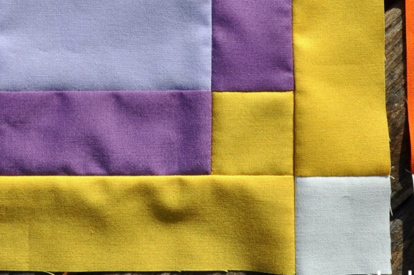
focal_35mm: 88
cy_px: -52
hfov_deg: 23.0
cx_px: 110
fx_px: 1011
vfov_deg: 15.0
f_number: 14
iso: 200
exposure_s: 1/200
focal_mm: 22
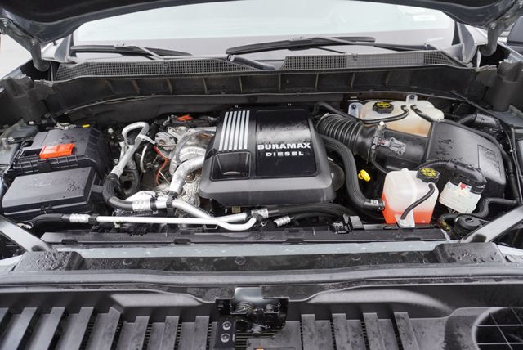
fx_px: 349
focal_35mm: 24
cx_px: 262
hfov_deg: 73.7
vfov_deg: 53.2
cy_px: 175
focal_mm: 16
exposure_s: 1/60
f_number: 4
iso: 125
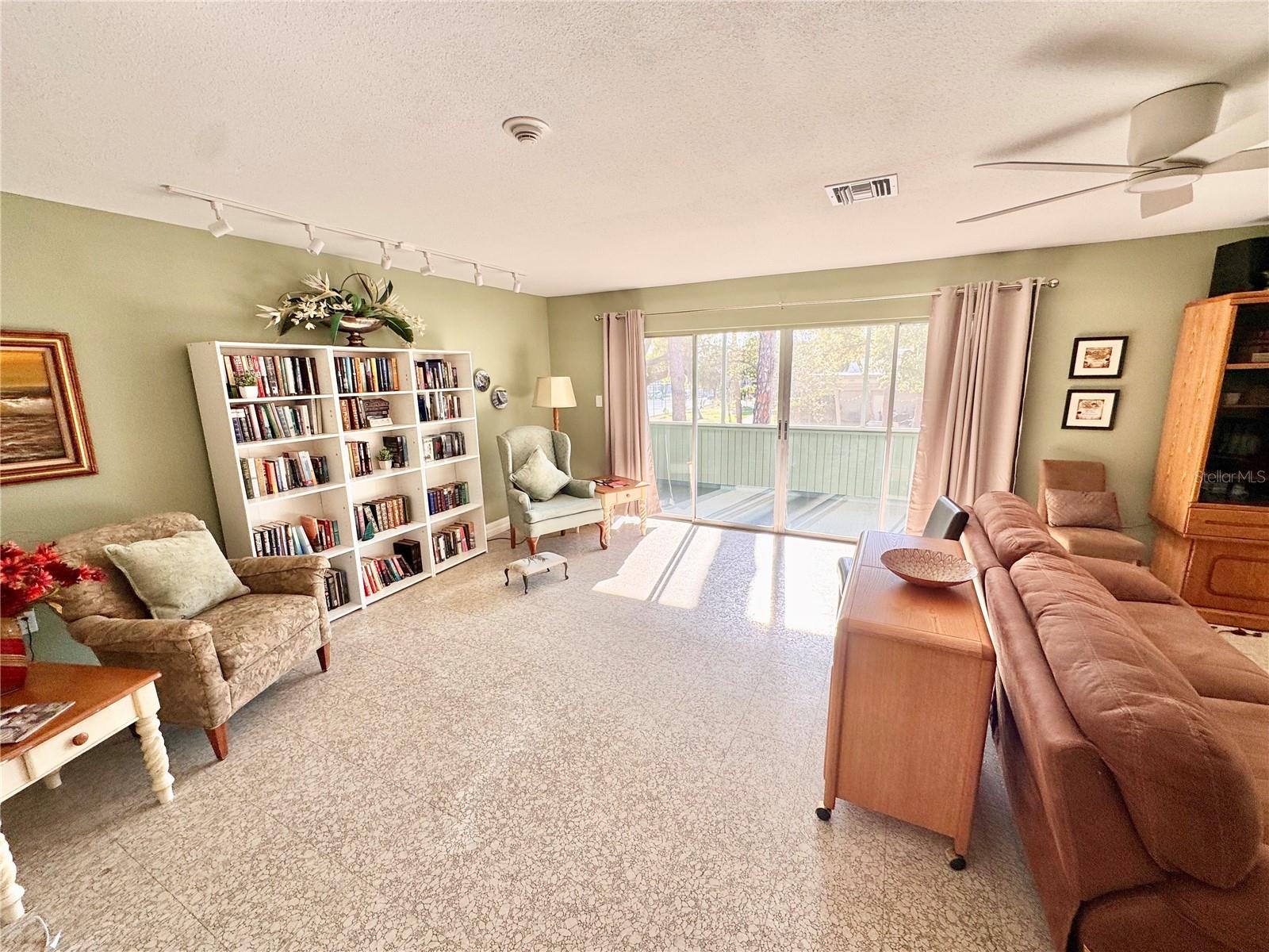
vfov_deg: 85.7
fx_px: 513
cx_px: 634
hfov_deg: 102.1
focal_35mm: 14
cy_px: 476
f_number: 2.2
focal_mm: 2.22
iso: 40
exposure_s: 1/133
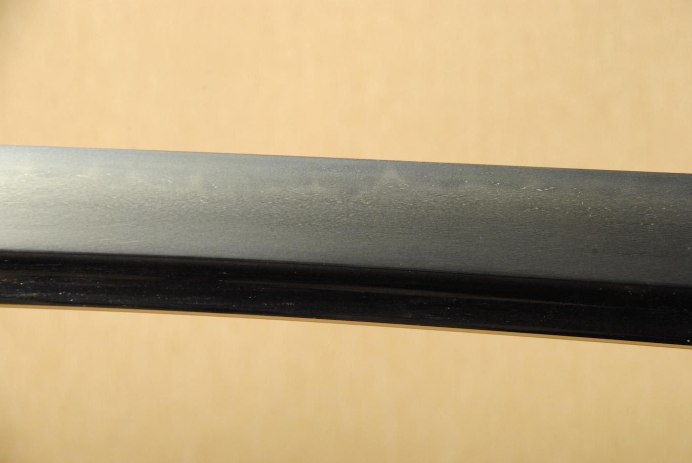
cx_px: 346
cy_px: 232
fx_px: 3897
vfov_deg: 6.8
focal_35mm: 202
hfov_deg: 10.1
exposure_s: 1/2
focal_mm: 135
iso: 400
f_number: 11
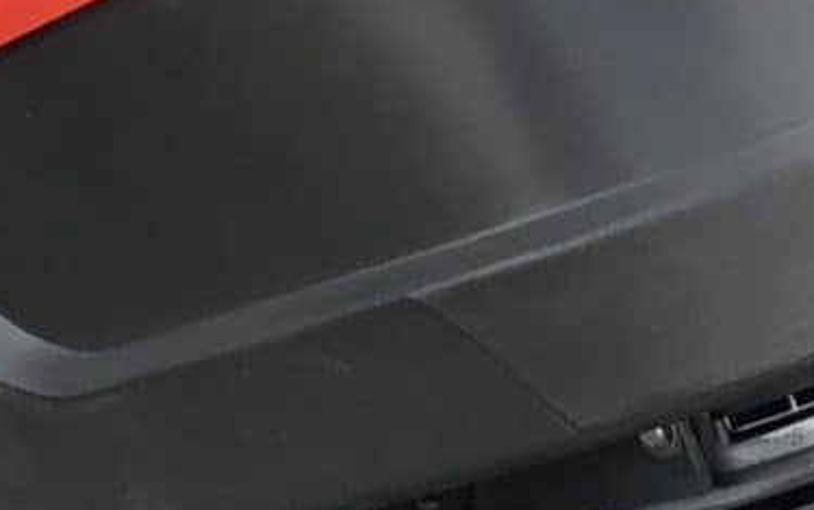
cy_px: -404
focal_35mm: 162
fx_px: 3597
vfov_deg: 7.9
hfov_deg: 12.7
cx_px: -61
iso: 20
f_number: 1.8
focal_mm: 3.99
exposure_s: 1/448
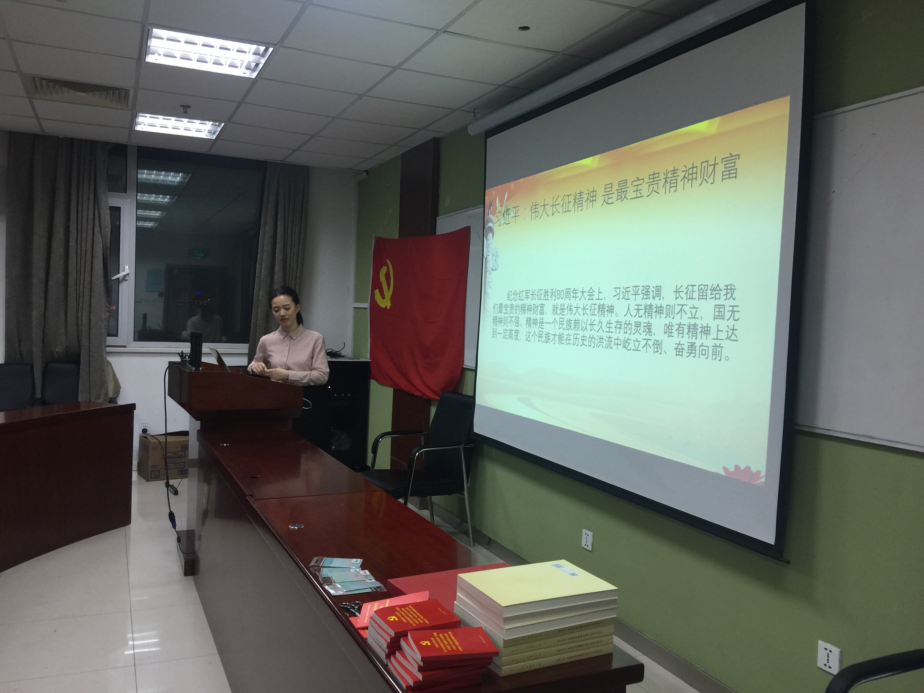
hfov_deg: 61.7
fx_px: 774
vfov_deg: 48.2
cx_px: 462
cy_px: 346
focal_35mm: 29
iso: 50
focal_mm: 4.15
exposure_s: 1/33
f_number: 2.2
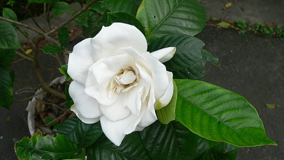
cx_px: 143
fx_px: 301
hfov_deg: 50.5
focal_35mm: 40
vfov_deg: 29.7
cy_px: 78
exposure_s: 1/250
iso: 80
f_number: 4
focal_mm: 6
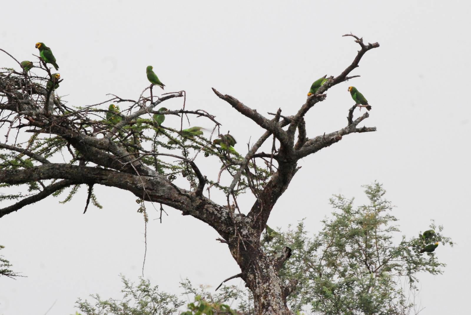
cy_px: 158
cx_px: 236
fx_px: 4323
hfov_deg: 6.2
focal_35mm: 330
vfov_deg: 4.2
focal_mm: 220
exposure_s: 1/160
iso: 1600
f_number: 16
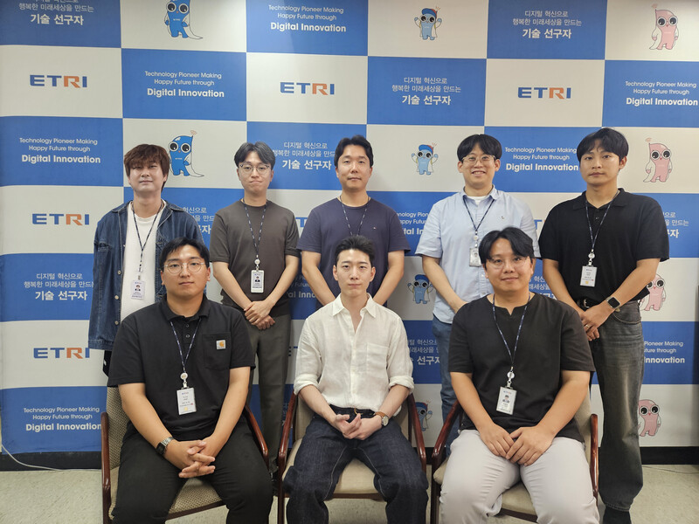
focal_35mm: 23
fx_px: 464
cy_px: 262
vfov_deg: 58.9
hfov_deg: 73.9
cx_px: 350
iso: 200
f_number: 1.8
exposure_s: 1/120
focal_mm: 5.4
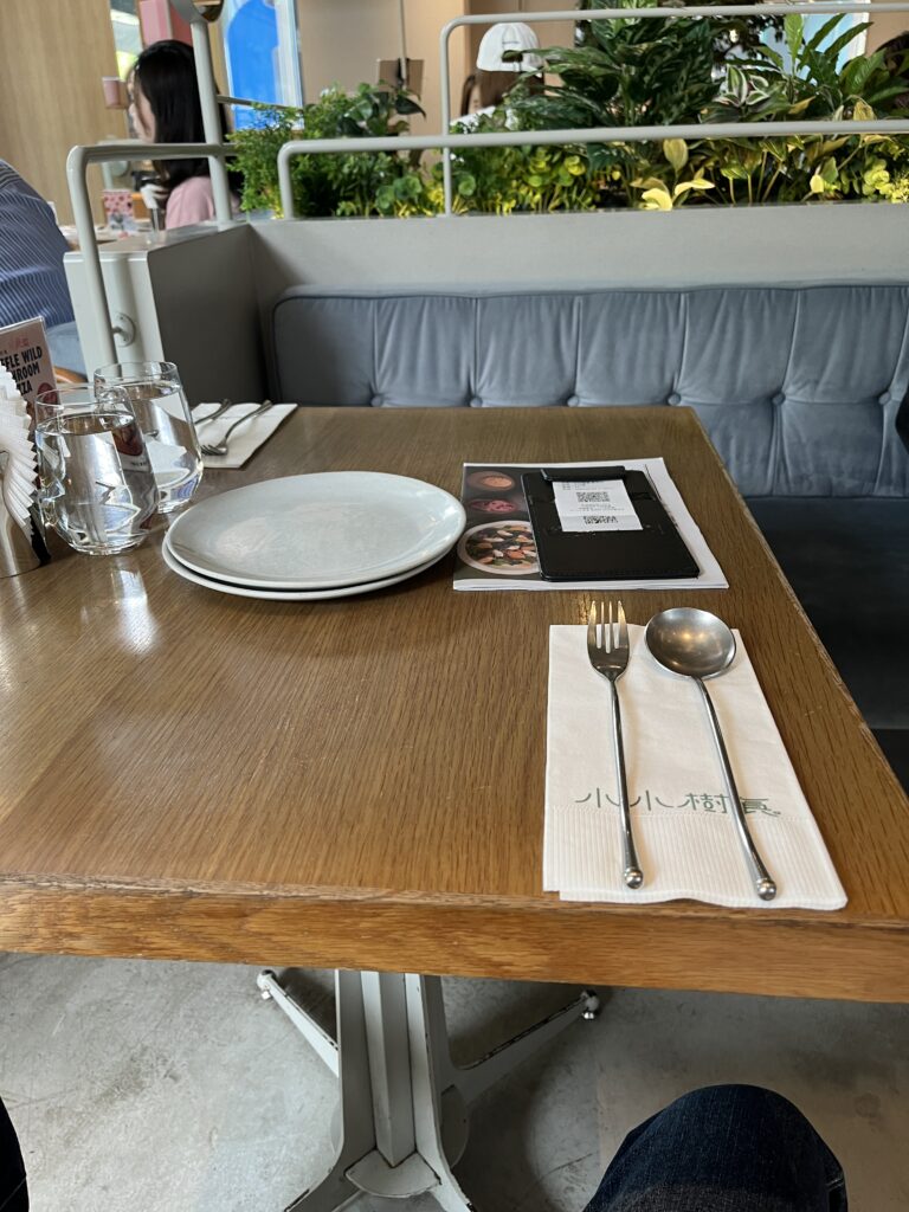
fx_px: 910
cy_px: 606
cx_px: 454
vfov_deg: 67.3
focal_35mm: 26
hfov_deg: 53.1
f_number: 1.6
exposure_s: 1/60
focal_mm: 5.1
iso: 100
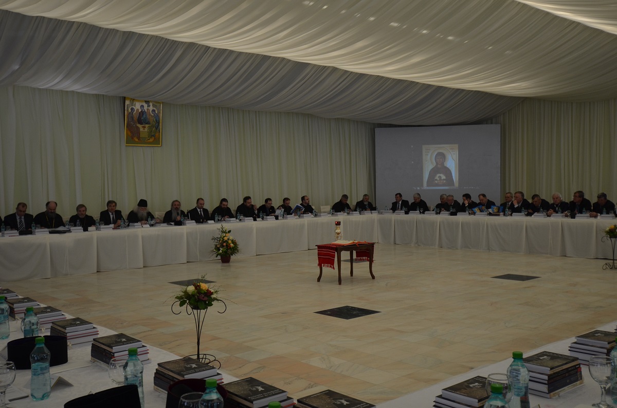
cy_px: 204
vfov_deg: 36.7
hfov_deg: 53.2
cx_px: 308
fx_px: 616
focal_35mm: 36
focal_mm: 24
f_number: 4.5
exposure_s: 1/60
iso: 400
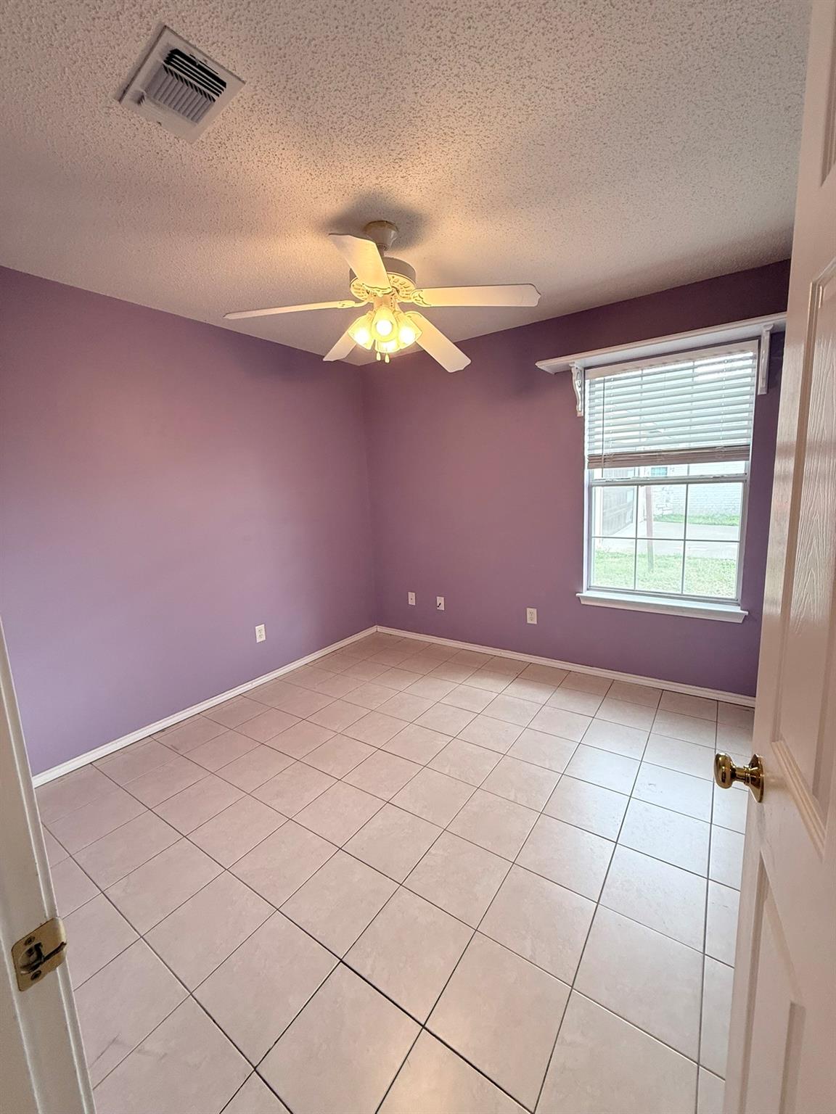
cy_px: 557
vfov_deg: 102.1
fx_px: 451
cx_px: 418
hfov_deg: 85.7
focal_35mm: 14
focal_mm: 2.22
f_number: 2.2
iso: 200
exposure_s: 1/120
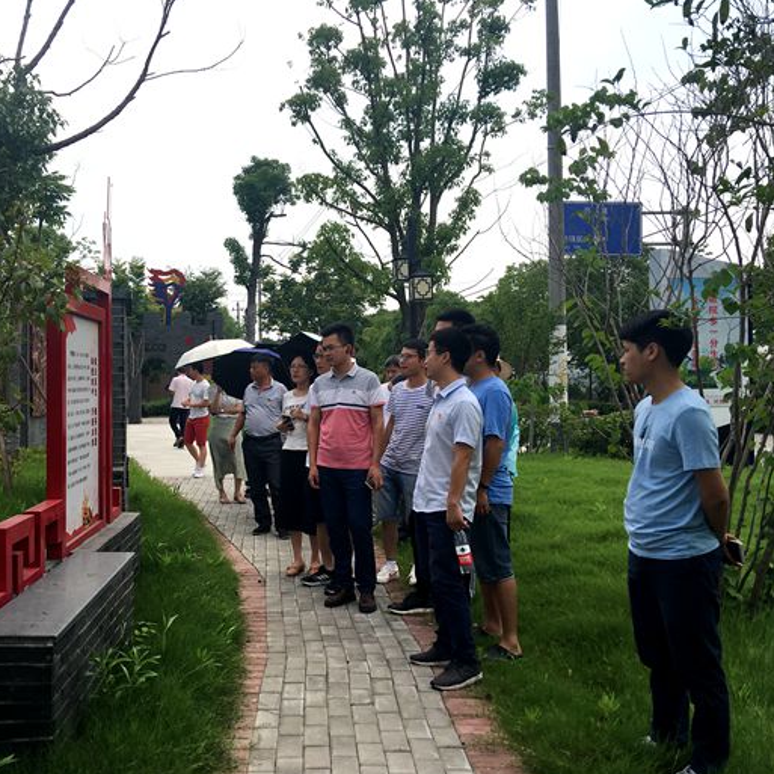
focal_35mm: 35
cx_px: 255
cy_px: 390
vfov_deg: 47.2
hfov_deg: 46.4
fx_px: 885
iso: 25
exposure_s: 1/746
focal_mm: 4.15
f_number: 2.2
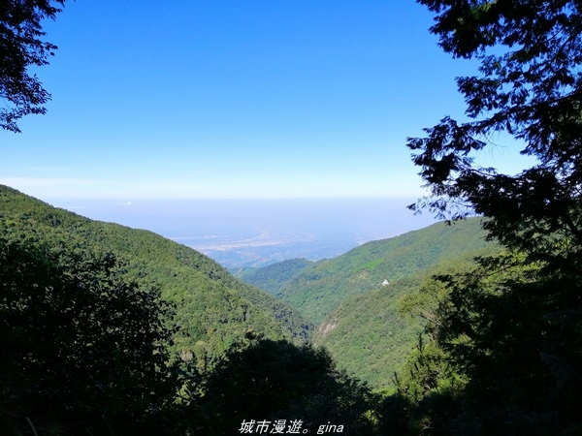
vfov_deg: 53.1
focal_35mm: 26
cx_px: 291
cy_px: 218
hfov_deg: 67.3
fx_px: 437
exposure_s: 1/924
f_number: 2.2
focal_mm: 3.81
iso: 50
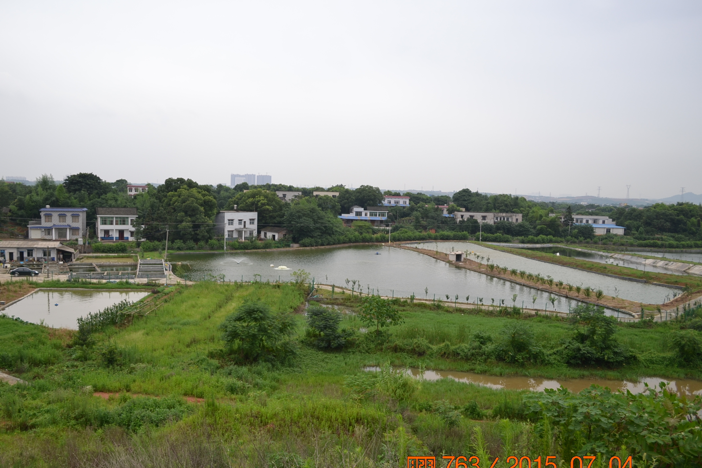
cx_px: 318
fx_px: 585
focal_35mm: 30
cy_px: 245
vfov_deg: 43.6
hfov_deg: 61.8
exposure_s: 1/160
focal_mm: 18
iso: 100
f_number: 4
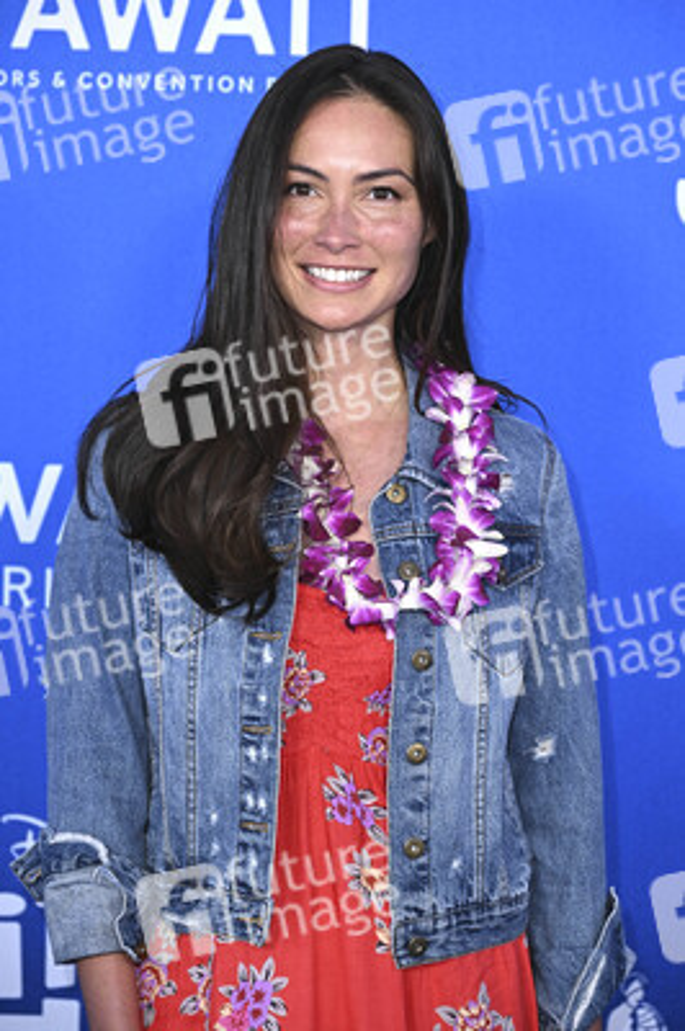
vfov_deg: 17.1
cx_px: 342
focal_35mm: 120
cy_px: 516
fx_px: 3431
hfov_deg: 11.4
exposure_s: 1/200
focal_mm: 120
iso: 1600
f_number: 6.3
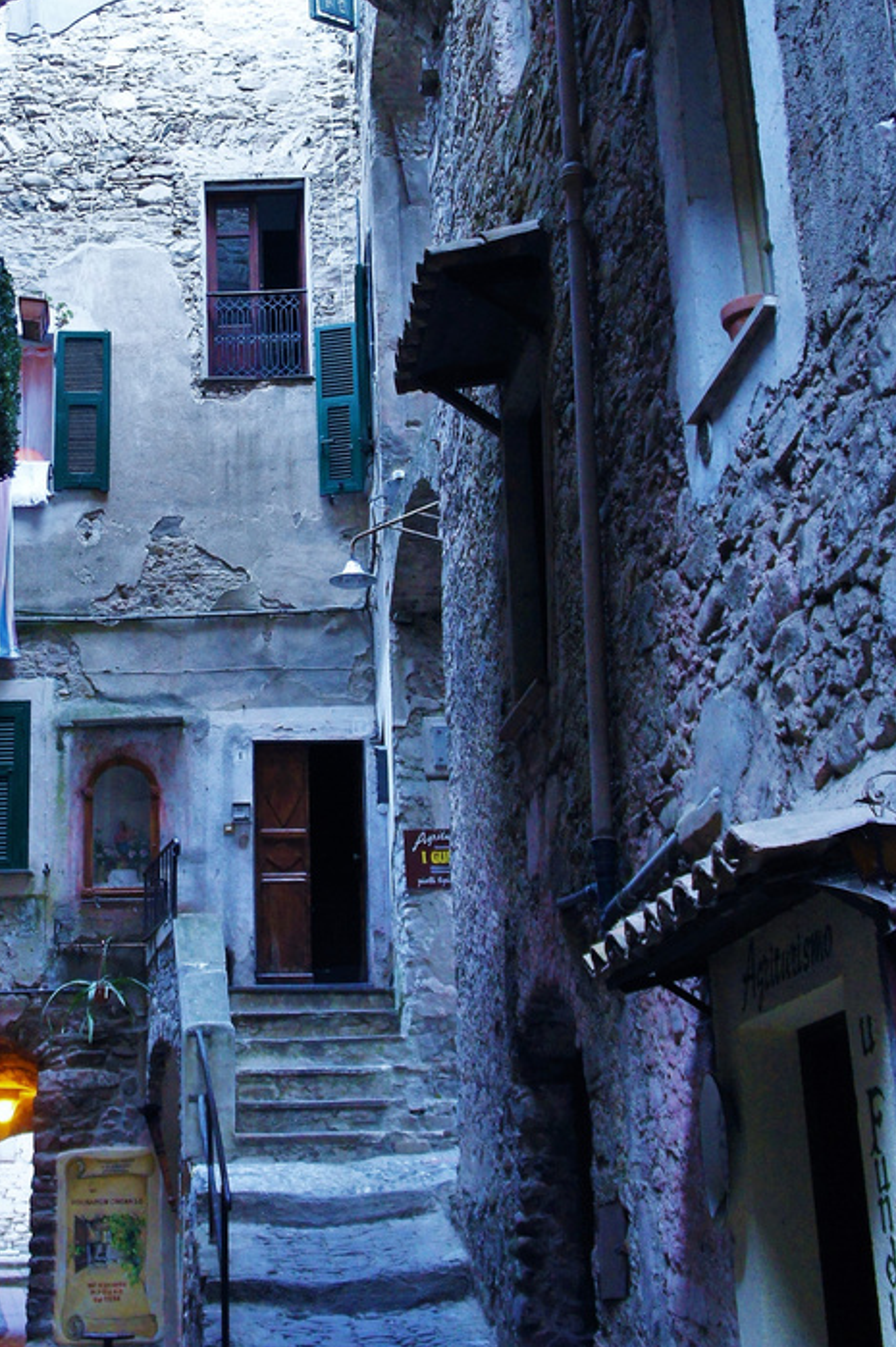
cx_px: 226
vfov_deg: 38.8
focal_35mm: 51
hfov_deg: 26.1
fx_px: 1907
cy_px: 553
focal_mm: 22
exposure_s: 1/125
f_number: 4
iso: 1600
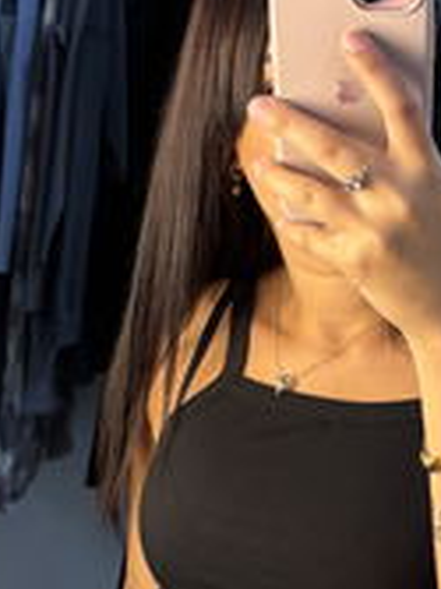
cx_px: 205
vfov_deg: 22.8
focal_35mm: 83
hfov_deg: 17.8
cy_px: 570
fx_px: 1412
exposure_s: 1/100
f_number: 1.6
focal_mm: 5.96
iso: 50
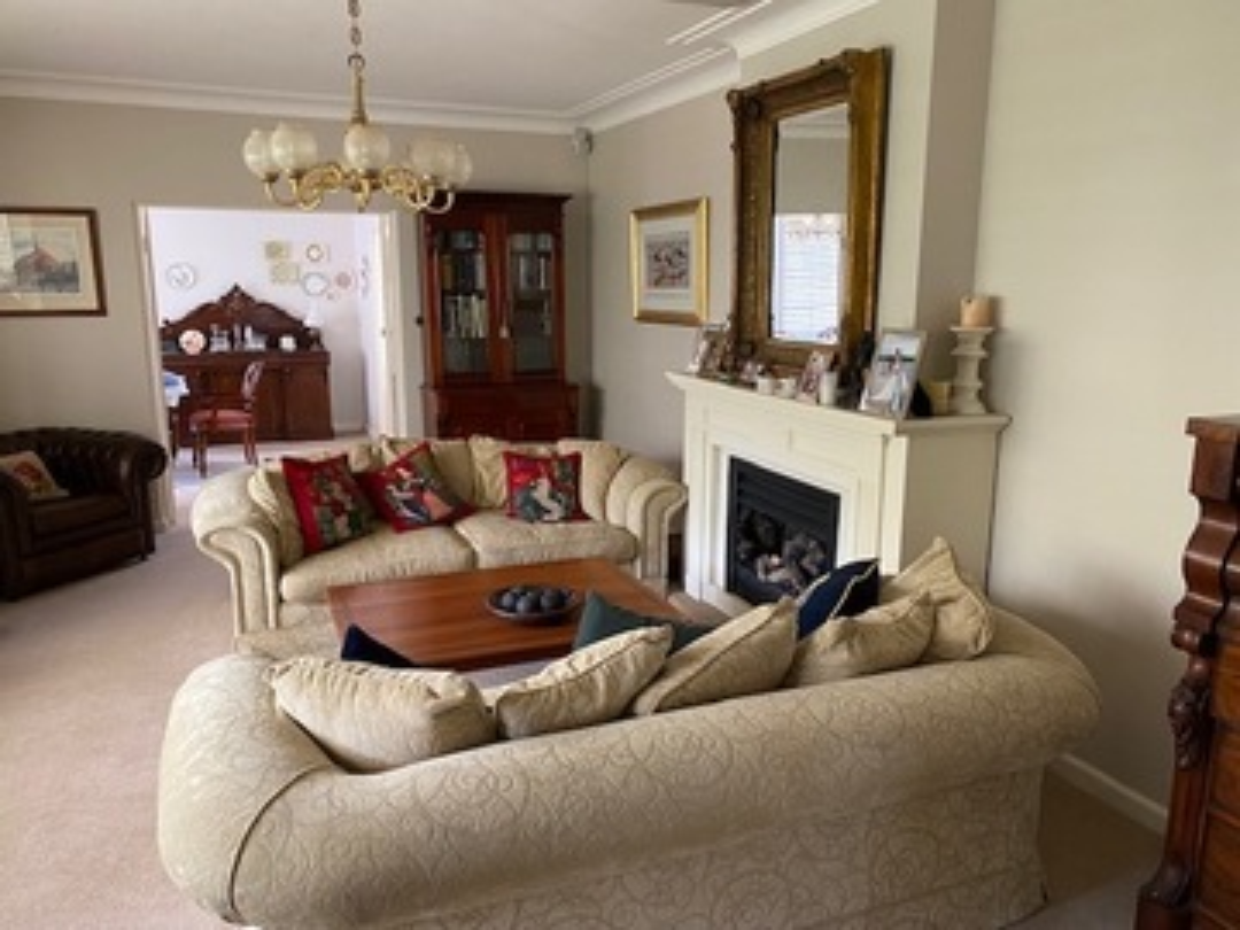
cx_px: 620
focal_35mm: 26
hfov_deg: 67.3
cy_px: 465
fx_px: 931
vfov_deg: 53.1
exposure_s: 1/60
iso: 250
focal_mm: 4.25
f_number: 1.8
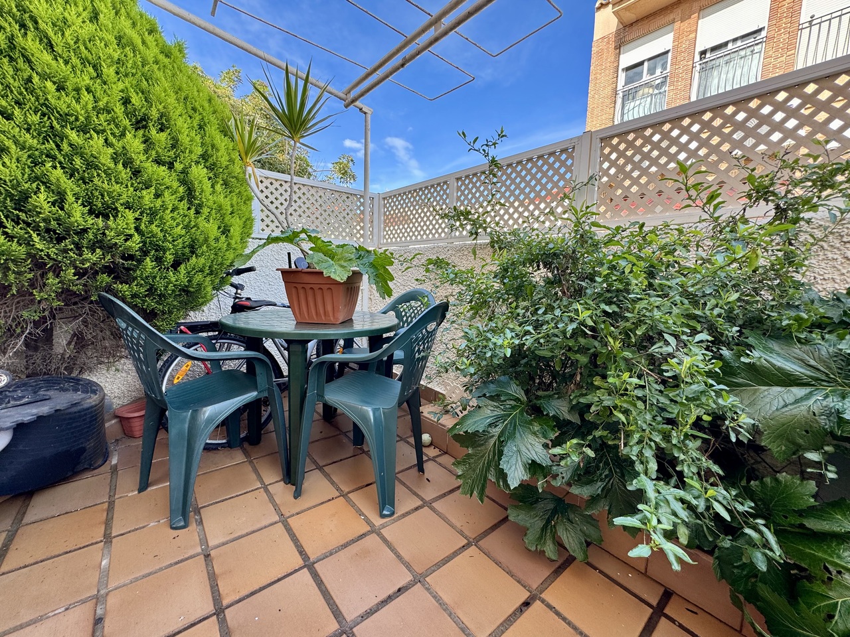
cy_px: 318
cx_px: 425
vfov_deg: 85.7
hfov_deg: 102.1
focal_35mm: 14
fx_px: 344
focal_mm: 2.22
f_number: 2.2
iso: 40
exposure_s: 1/150
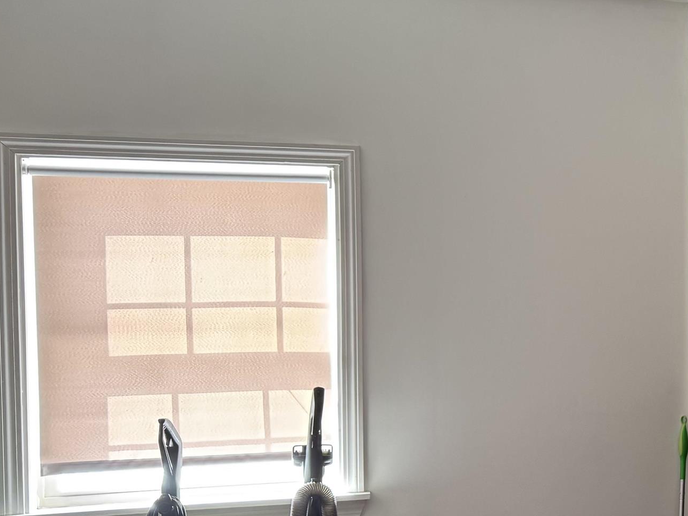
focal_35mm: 57
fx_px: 1133
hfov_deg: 29.5
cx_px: 802
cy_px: 322
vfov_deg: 25.6
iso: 200
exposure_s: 1/95
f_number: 1.78
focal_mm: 6.76
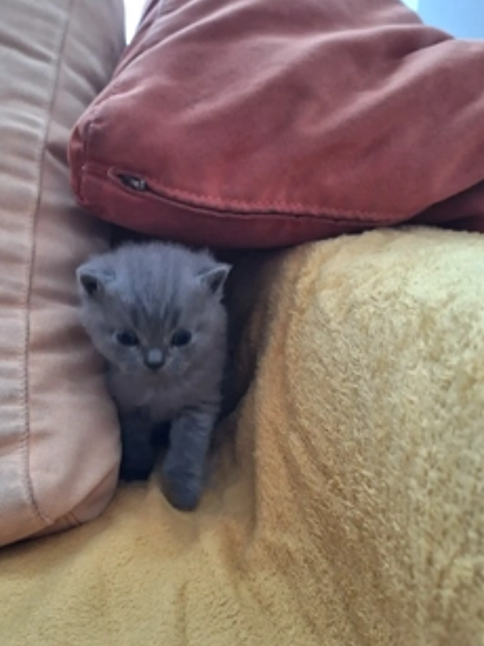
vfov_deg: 59.8
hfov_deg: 46.6
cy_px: 362
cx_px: 200
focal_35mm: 30
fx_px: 560
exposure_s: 1/25
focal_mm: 5.54
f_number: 1.8
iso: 160
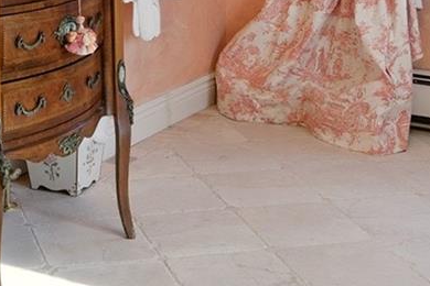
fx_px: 1003
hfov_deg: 23.5
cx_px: 41
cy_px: -169
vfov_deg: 14.9
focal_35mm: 84
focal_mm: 16
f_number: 9
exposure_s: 1/50
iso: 250
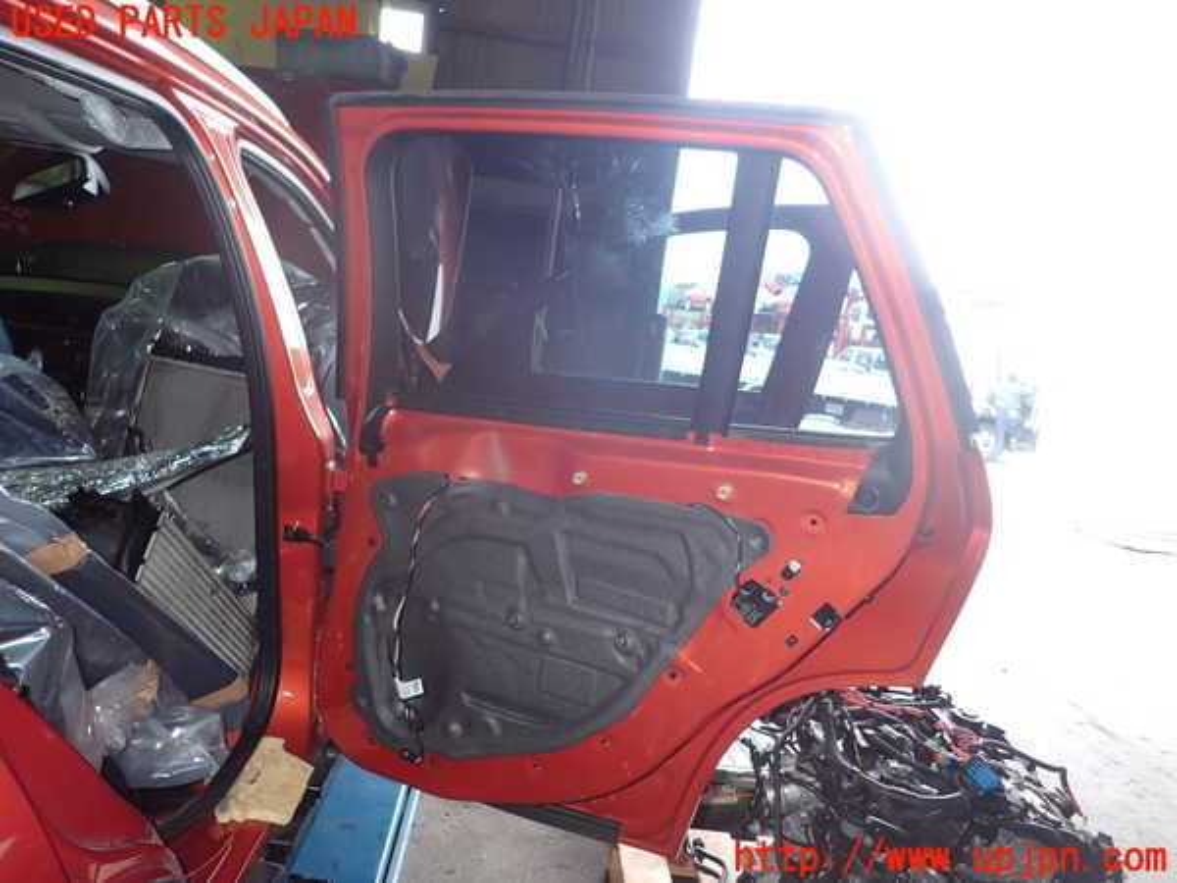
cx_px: 588
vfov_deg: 54.9
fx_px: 850
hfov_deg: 69.4
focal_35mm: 25
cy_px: 442
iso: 100
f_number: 2
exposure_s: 1/60
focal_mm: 4.5
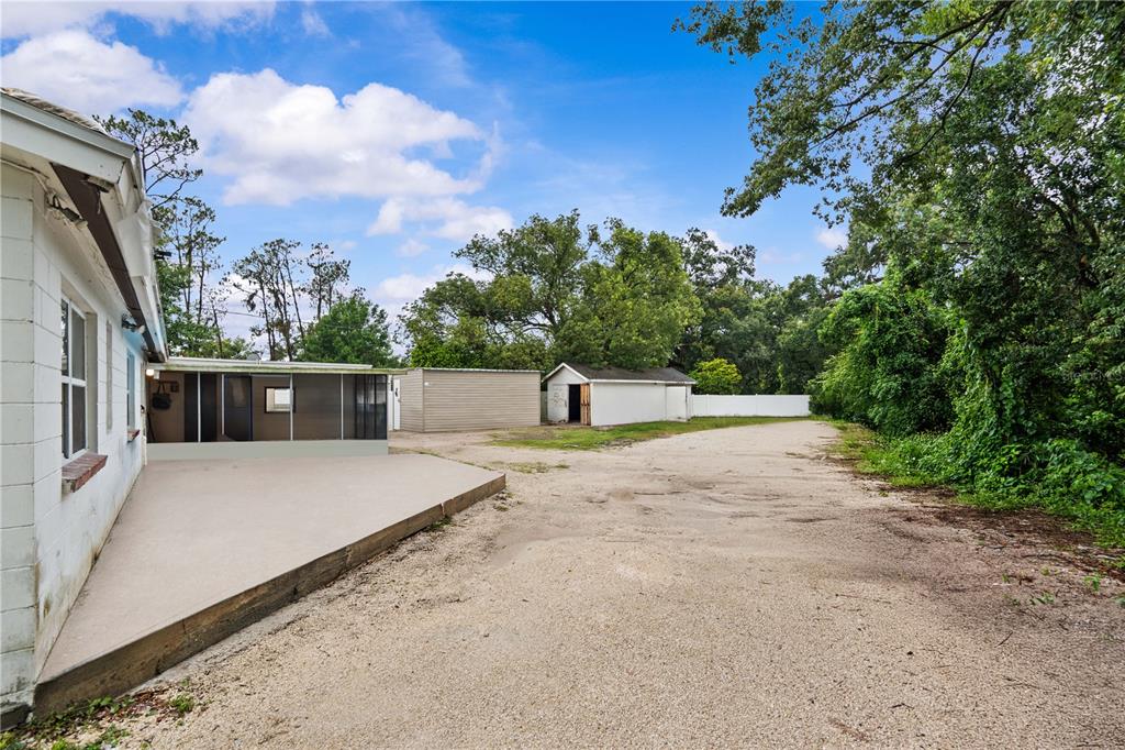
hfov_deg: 96.8
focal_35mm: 16
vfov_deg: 73.7
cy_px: 375
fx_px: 500
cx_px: 562
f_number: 8
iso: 200
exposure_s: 1/4
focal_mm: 16
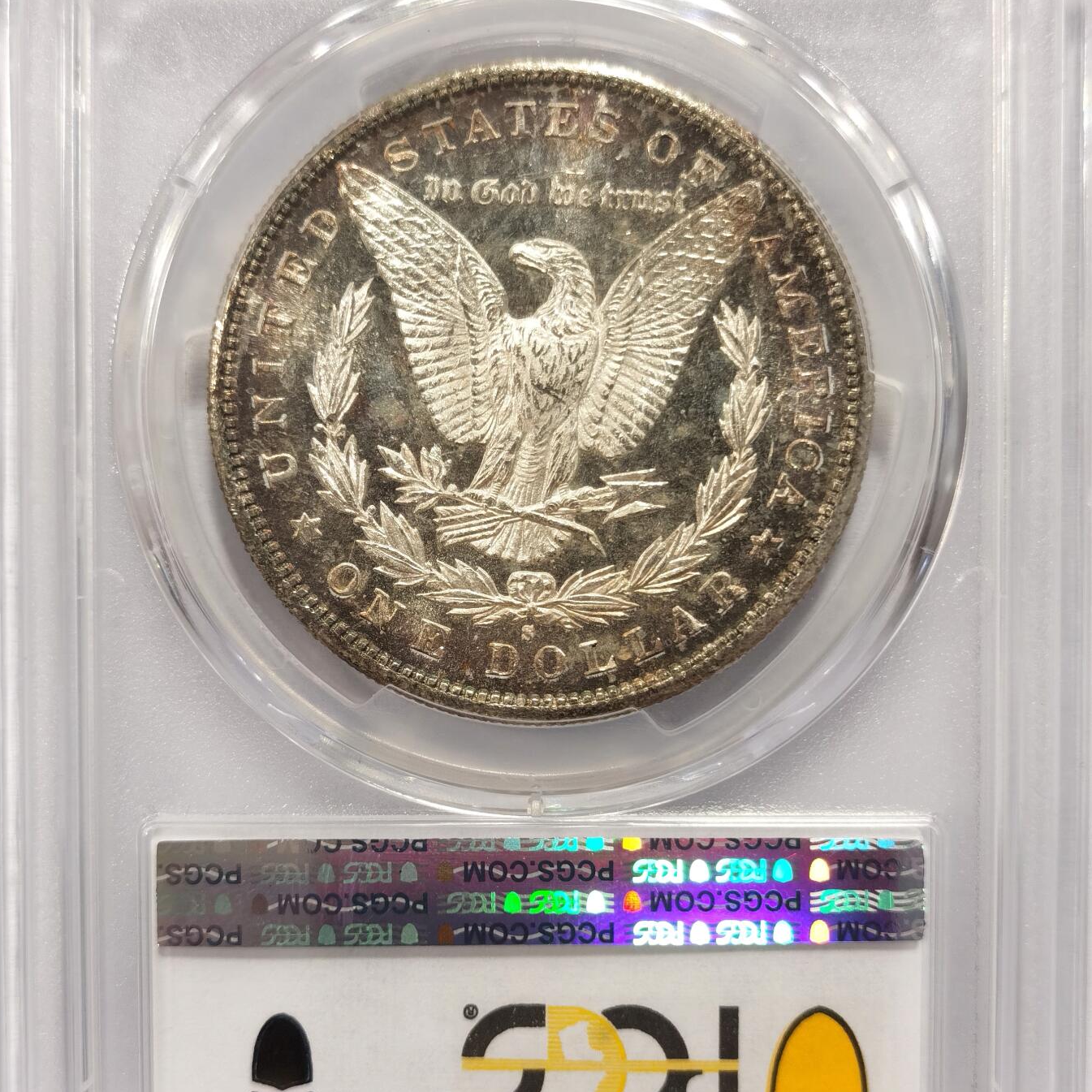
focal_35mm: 64
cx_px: 542
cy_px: 585
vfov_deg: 26.9
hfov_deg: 26.9
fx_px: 2284
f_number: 16
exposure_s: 1/100
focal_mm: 5.56
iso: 100
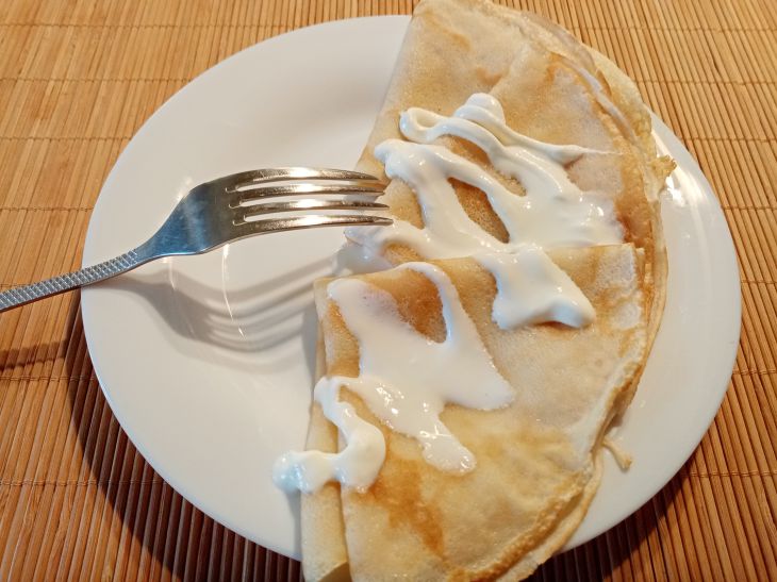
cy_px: 291
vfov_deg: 53.0
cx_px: 388
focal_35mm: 26
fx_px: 583
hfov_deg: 67.3
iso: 167
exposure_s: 1/33.3
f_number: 1.8
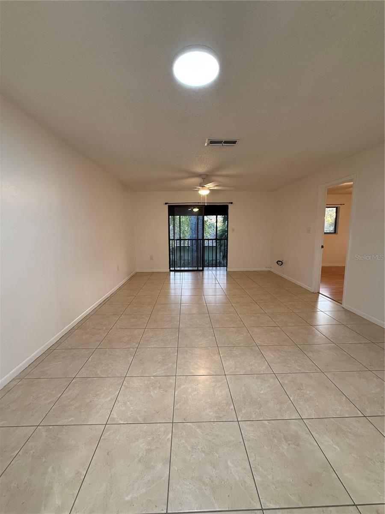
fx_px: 208
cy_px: 257
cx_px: 192
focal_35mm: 14
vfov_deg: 102.1
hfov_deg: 85.7
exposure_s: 1/120
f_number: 2.2
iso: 400
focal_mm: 2.22
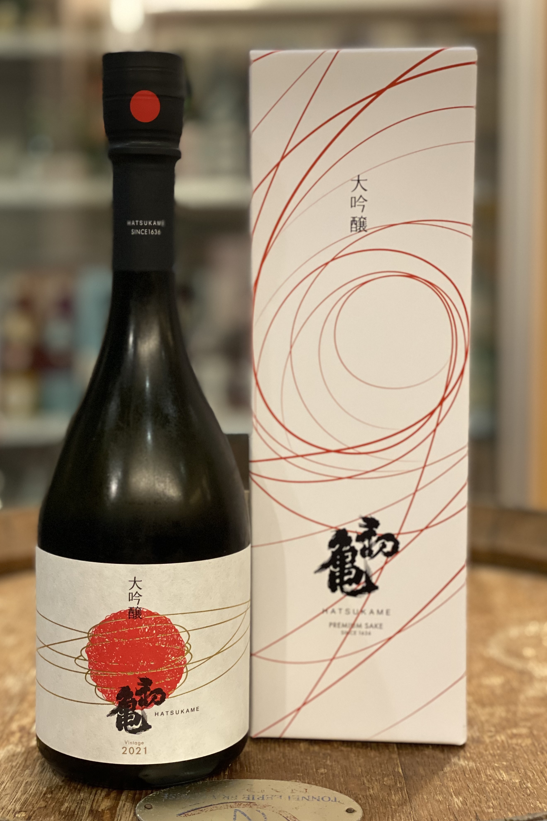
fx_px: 1254
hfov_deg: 24.6
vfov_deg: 36.2
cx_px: 240
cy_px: 414
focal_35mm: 55
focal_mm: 6
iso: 200
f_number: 2
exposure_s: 1/35
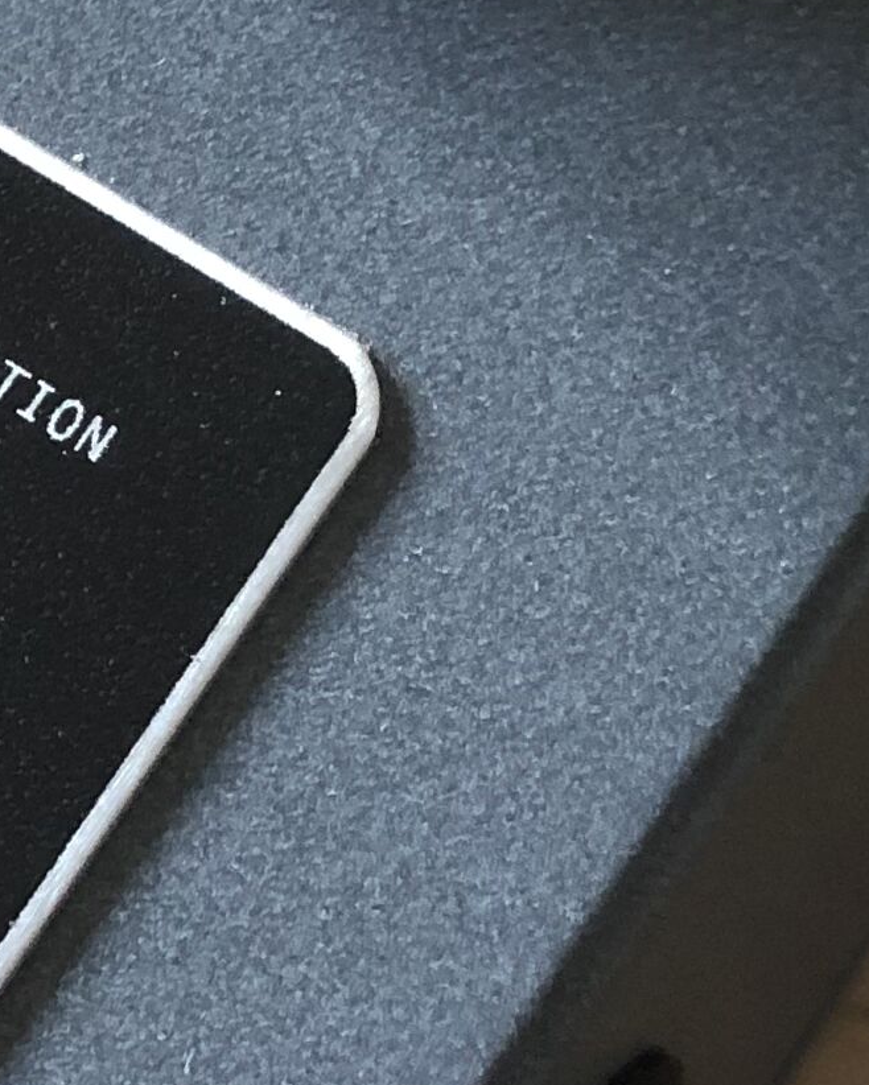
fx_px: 4306
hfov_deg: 11.5
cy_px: 323
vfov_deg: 14.3
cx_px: 152
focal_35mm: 134
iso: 50
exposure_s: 1/15
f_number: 1.8
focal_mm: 4
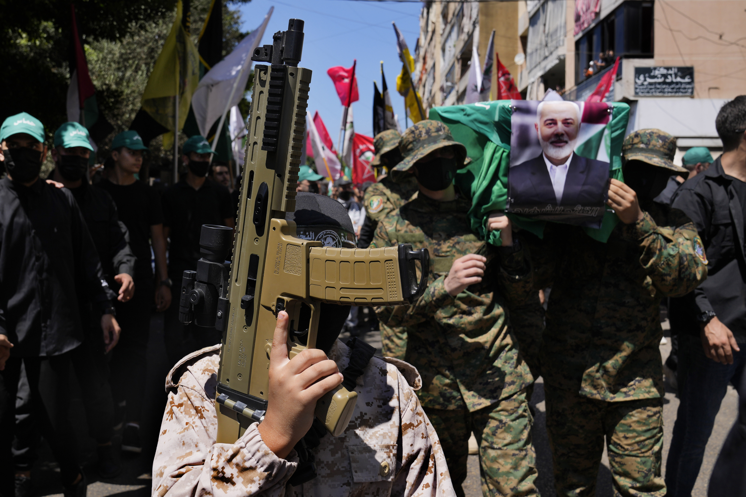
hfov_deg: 71.5
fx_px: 518
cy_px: 248
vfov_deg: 51.3
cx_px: 373
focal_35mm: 25
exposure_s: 1/800
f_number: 6.3
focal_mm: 25
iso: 200
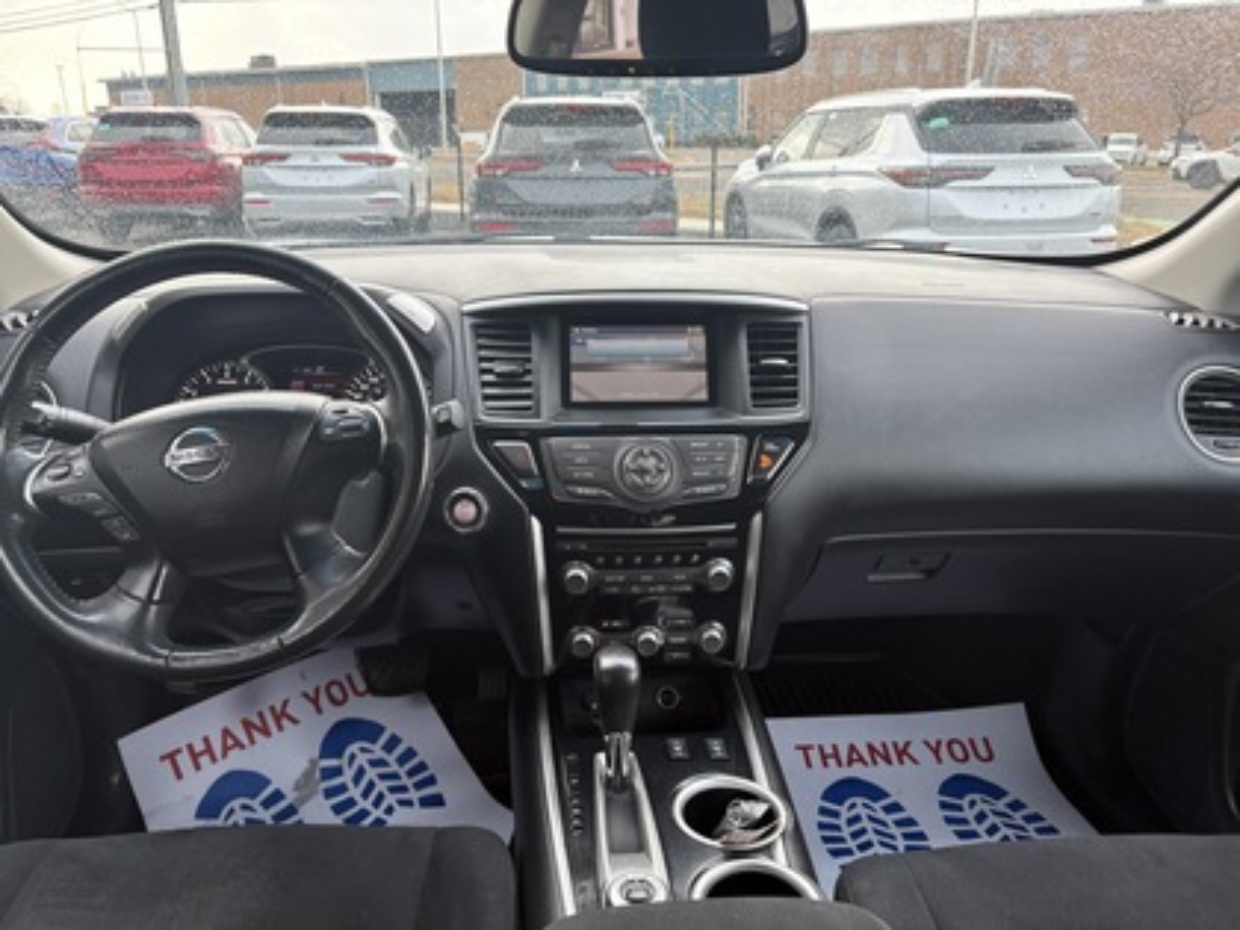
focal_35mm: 26
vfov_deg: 53.1
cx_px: 620
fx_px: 931
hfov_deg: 67.3
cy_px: 465
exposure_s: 1/134
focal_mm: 5.96
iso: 32
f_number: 1.6
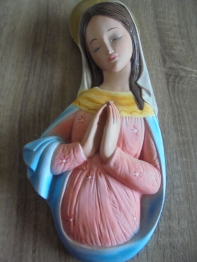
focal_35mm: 26
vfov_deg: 67.3
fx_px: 197
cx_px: 98
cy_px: 131
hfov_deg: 53.1
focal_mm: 4.6
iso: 400
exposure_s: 1/8
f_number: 3.5
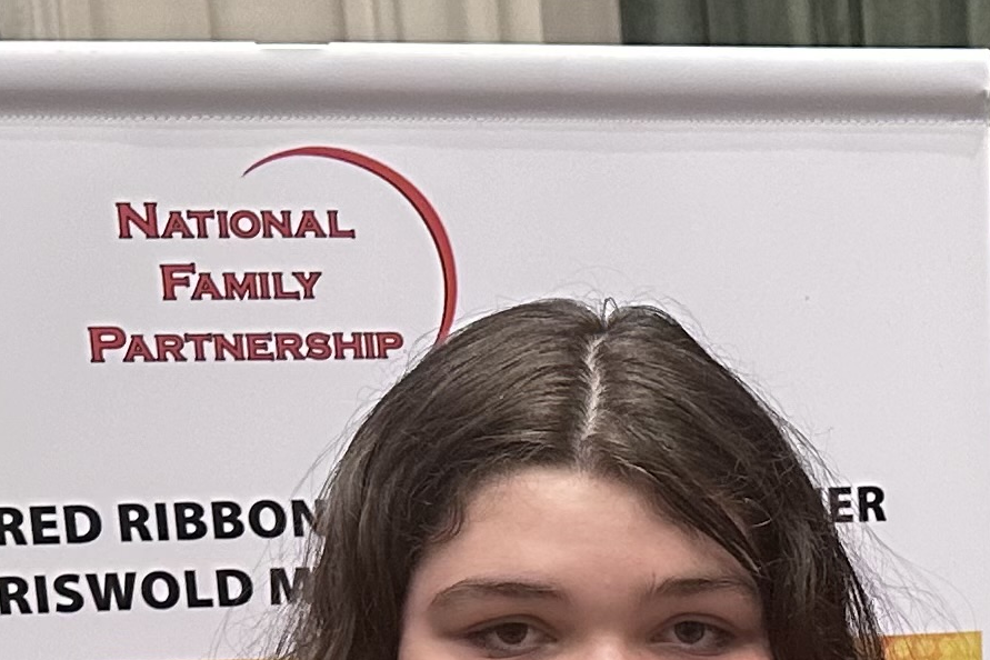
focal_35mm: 113
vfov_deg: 11.4
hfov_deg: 17.3
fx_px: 3107
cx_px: 1161
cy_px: 1100
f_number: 1.78
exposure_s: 1/60
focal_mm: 6.86
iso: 400
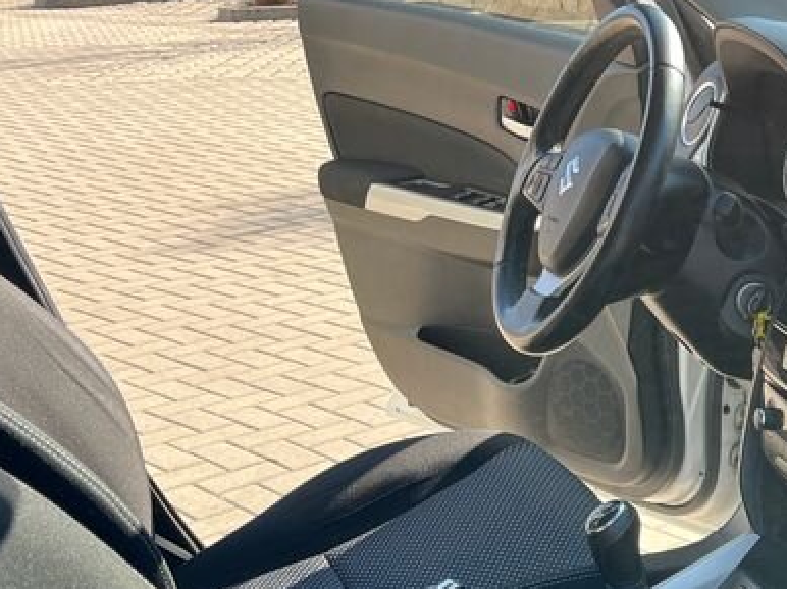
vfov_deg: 20.2
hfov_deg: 26.1
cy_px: 664
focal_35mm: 69
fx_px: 1568
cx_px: 862
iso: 50
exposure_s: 1/378
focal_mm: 5.1
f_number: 1.6
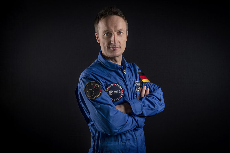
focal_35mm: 41
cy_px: 76
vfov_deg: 32.6
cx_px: 115
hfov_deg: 47.4
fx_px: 262
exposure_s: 1/160
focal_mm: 41
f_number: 7.1
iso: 100
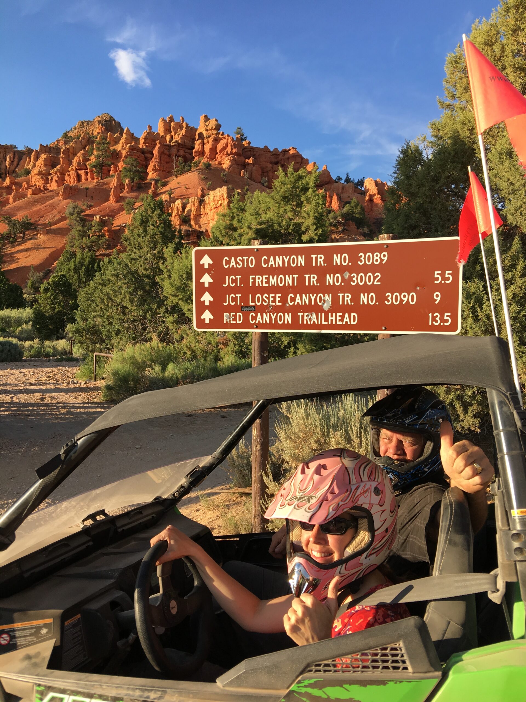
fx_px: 588
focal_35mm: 29
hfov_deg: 48.2
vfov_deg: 61.7
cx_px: 263
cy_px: 351
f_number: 2.2
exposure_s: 1/538
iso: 25
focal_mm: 4.15
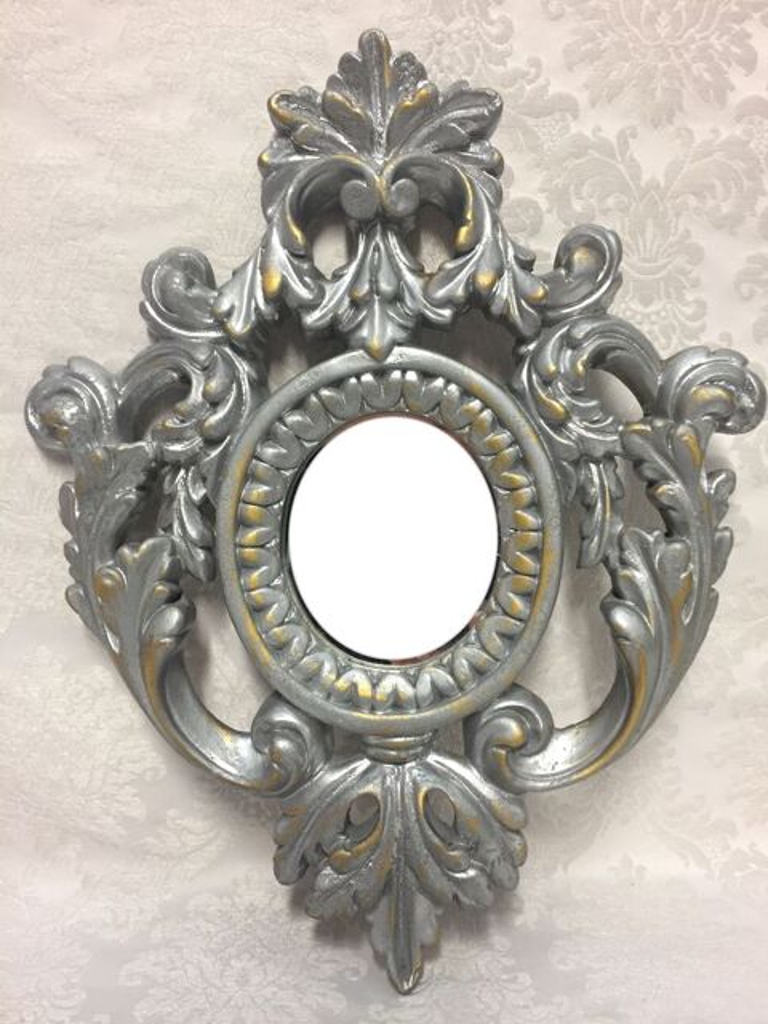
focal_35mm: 29
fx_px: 858
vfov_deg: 61.7
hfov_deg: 48.2
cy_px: 512
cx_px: 384
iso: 160
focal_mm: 4.15
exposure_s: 1/33
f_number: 2.2
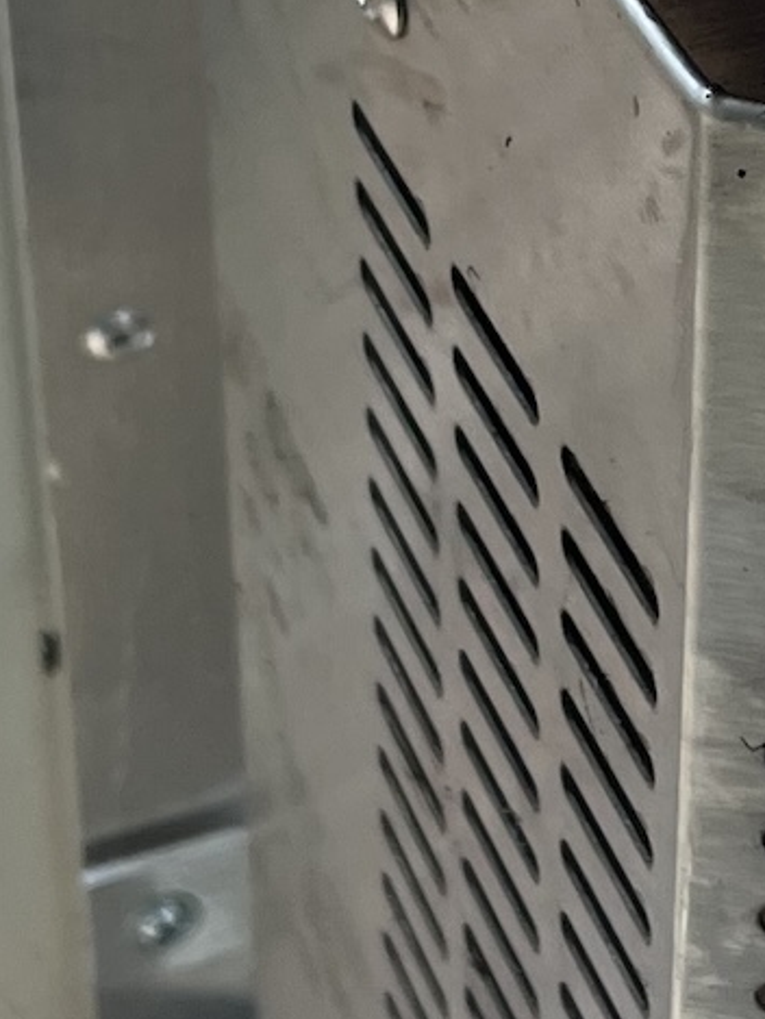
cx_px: 1079
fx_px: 3947
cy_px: -20
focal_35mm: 134
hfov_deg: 10.7
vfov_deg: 14.5
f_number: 1.6
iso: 125
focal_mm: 5.1
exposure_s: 1/121
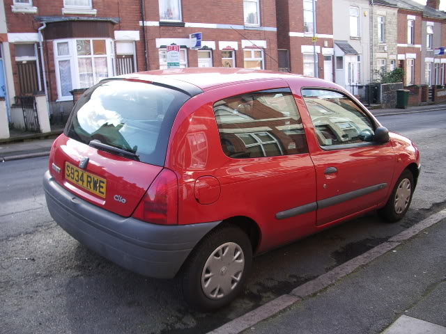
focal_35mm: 35
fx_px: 451
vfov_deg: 40.7
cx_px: 223
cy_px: 167
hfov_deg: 52.6
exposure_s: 1/80
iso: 50
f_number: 2.6
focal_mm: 5.8
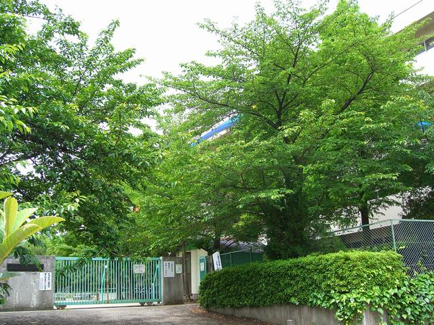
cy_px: 162
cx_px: 217
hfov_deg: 49.0
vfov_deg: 37.7
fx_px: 476
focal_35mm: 38
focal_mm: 7.9
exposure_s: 1/125
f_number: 4
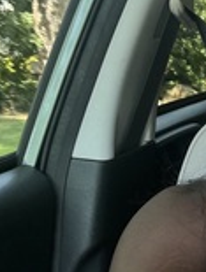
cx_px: 302
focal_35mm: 74
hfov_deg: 18.0
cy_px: 142
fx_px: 585
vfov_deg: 26.3
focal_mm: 2.69
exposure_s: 1/60
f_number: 1.9
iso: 80
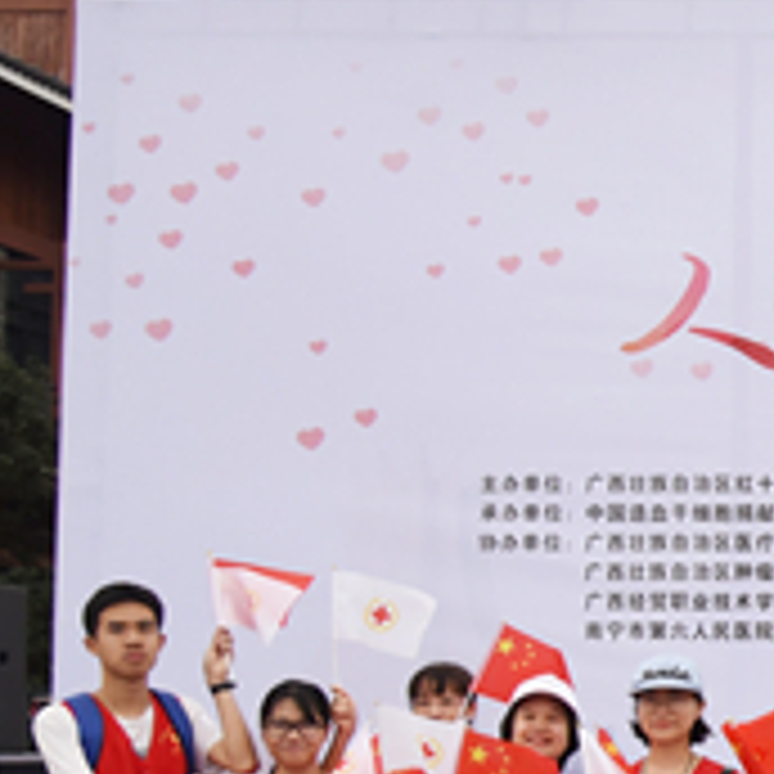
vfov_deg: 22.6
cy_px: 544
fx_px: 1923
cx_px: 1400
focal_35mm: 76
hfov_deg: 18.0
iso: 1000
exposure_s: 1/1000
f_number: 4.5
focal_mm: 24
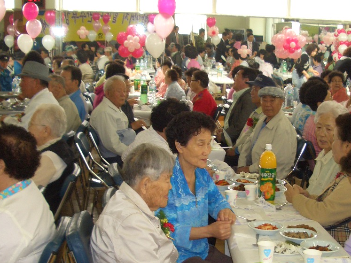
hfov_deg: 32.1
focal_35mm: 60
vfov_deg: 24.3
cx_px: 198
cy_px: 178
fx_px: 608
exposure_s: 1/60
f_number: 2.6
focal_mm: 5.8
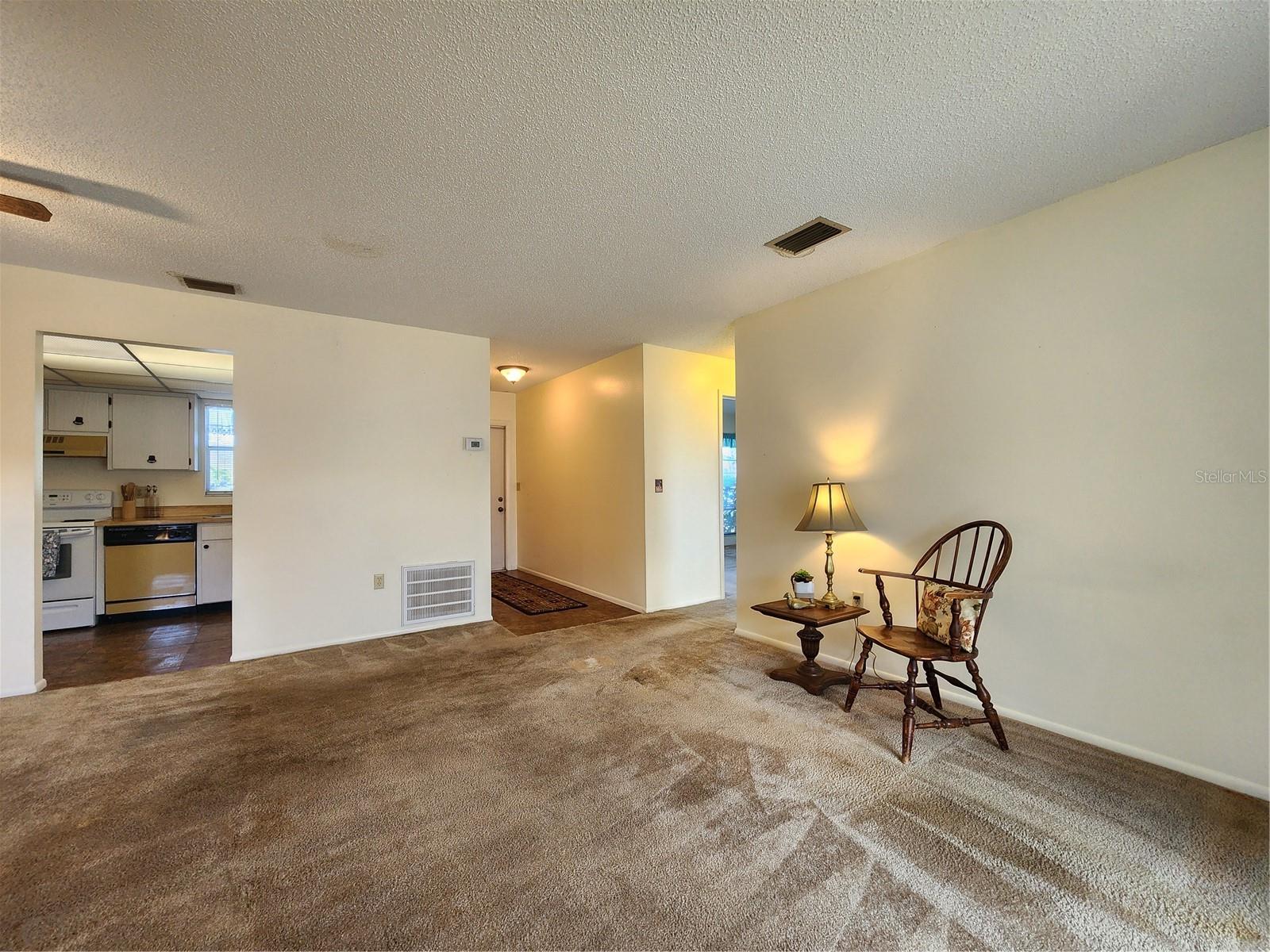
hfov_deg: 106.2
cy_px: 476
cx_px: 635
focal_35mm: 13
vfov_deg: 89.9
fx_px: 477
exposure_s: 1/60
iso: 160
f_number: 2.2
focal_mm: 2.2
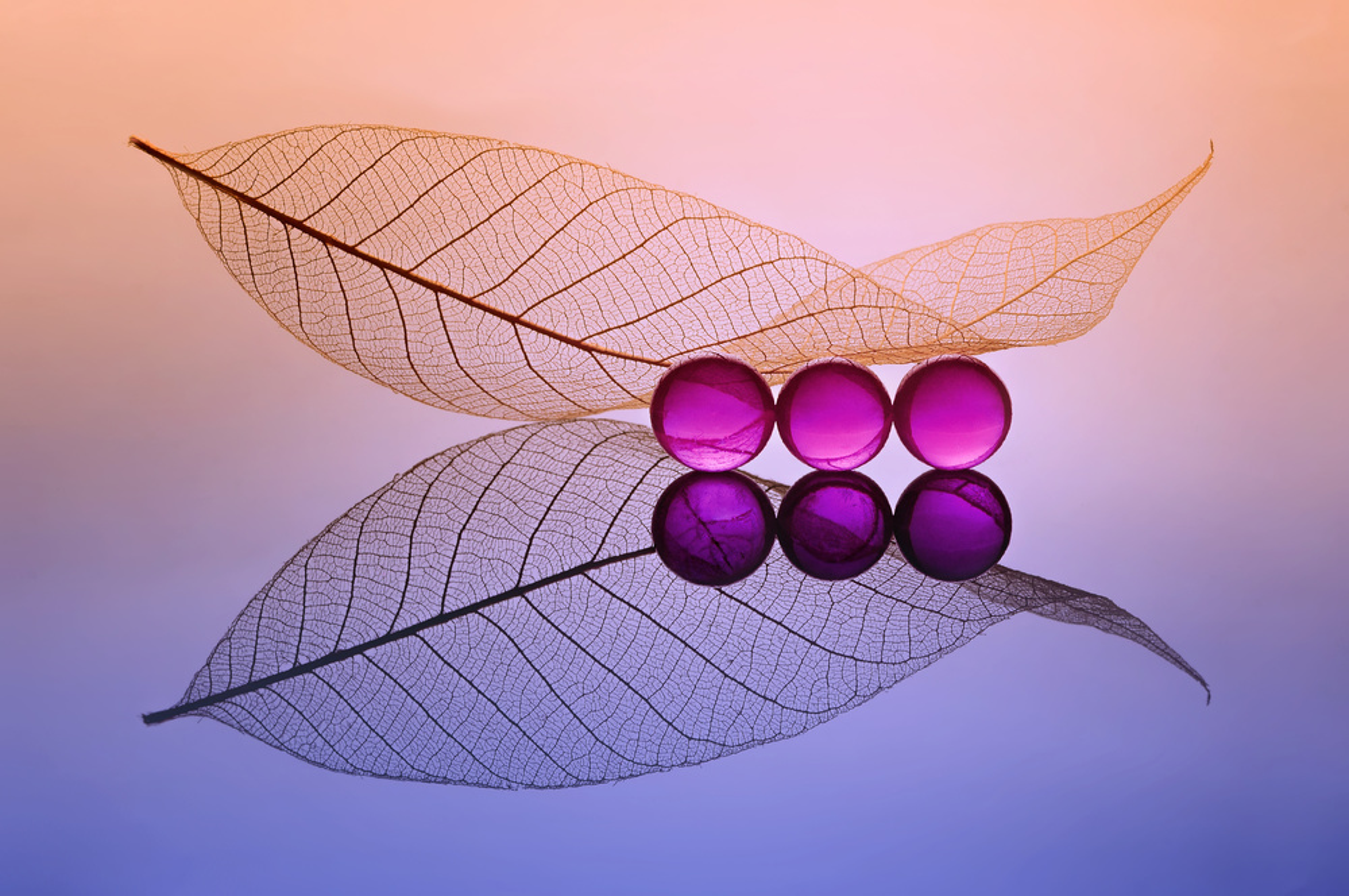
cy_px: 448
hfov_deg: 13.1
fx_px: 5894
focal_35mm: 158
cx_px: 674
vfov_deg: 8.7
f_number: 16
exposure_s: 1/3
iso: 200
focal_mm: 105
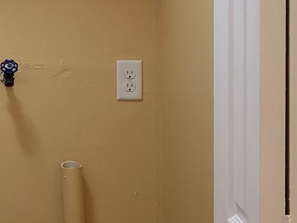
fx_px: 798
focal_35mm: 93
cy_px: 6
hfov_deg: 19.5
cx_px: -86
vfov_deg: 15.6
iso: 320
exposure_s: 1/60
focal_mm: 4.3
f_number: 1.5
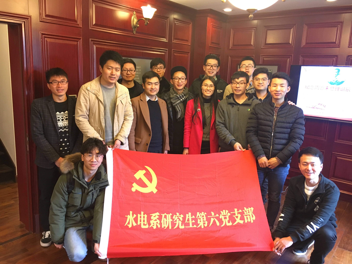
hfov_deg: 61.7
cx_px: 176
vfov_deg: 48.2
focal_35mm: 29
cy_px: 132
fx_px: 295
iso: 200
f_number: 2.2
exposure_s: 1/20
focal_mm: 4.15
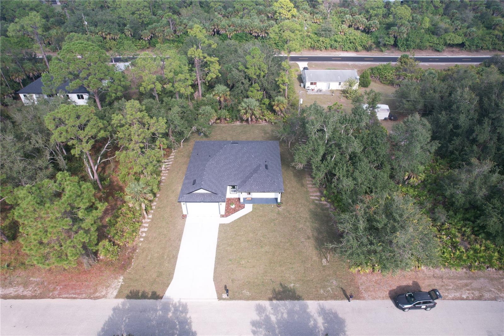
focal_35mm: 22
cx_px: 252
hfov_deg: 78.6
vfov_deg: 57.2
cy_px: 168
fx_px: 308
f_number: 2.8
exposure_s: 1/400
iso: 200
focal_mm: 8.38
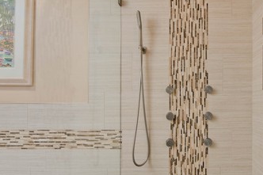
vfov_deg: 47.8
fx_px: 197
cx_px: 184
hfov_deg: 64.9
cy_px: 99
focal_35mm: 27
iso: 400
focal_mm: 14
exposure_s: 1/500
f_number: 7.1
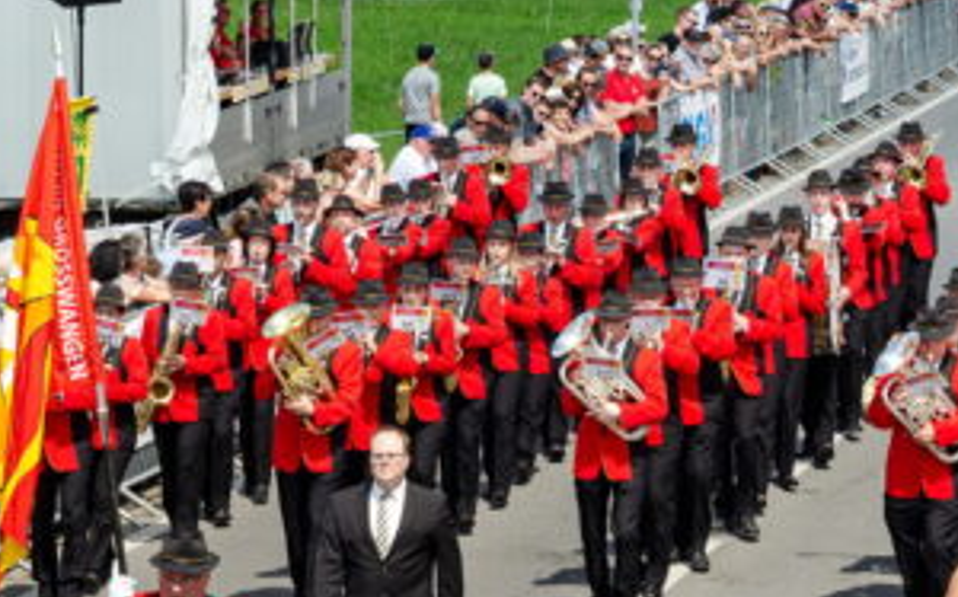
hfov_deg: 10.2
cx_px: 418
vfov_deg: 6.4
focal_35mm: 205
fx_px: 5348
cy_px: 447
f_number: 11
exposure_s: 1/250
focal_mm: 62
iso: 140
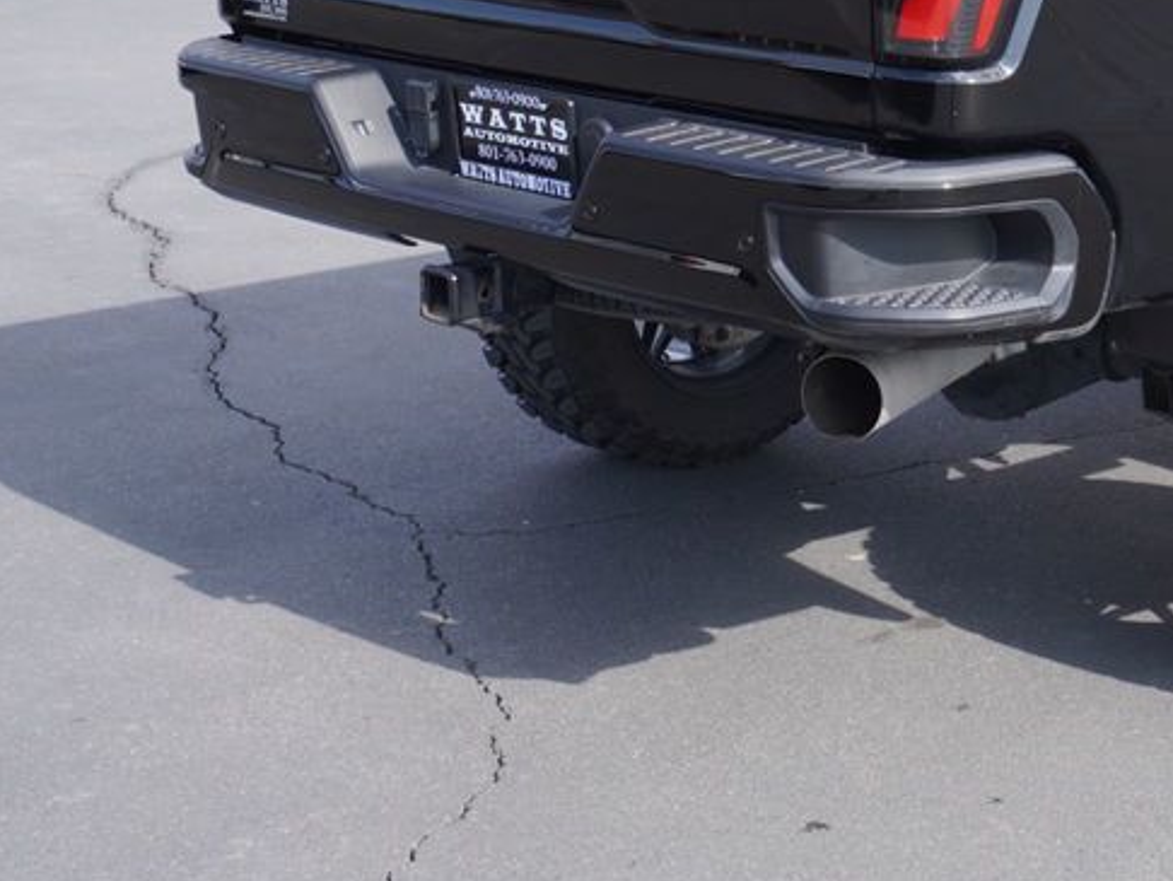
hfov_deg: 24.3
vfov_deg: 19.0
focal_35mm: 76
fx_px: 2577
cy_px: 75
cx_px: 1212
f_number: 6.3
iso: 100
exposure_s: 1/160
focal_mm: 25
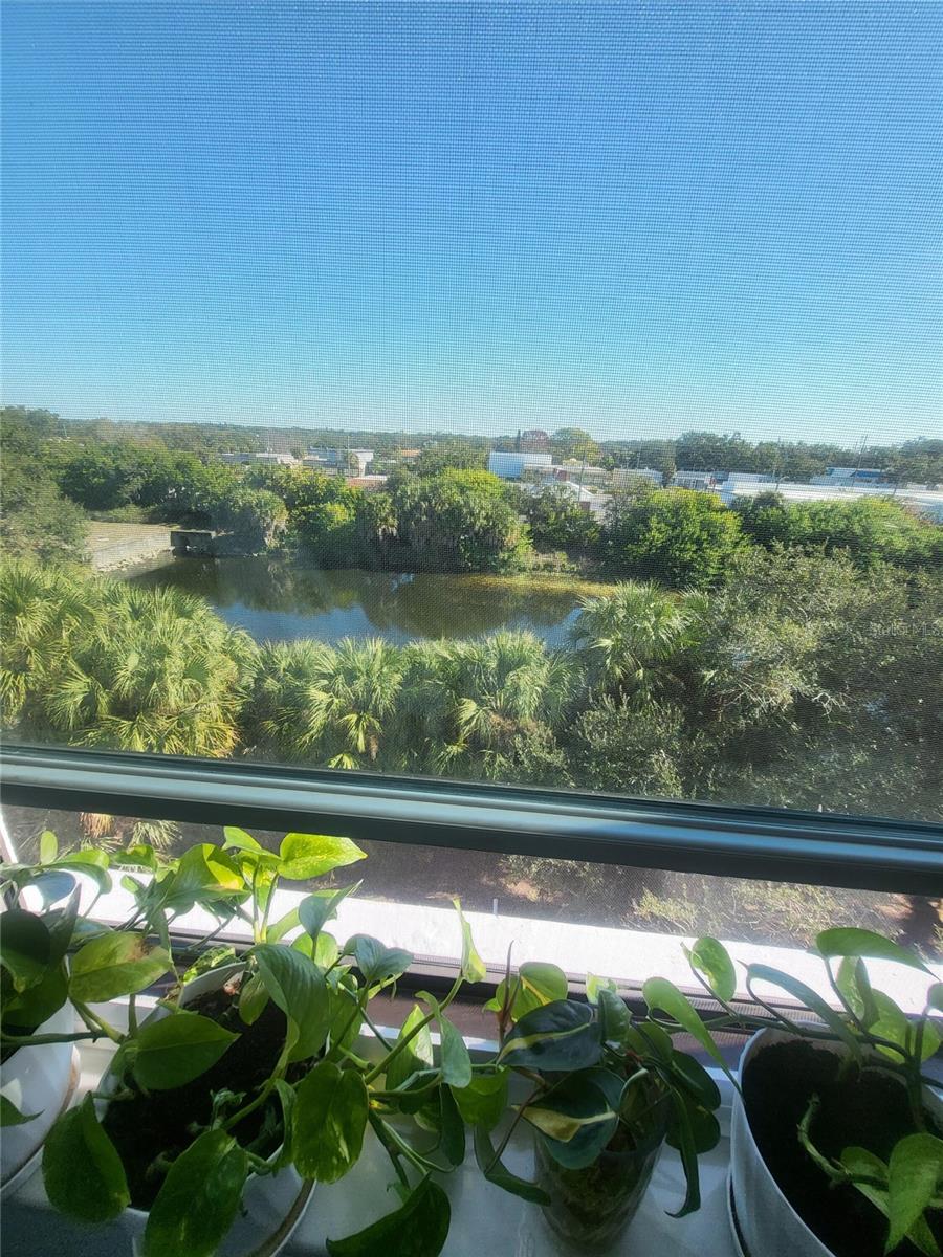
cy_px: 628
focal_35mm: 13
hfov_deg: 89.9
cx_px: 472
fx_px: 472
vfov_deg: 106.2
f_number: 2.2
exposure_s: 1/302
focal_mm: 1.74
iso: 32
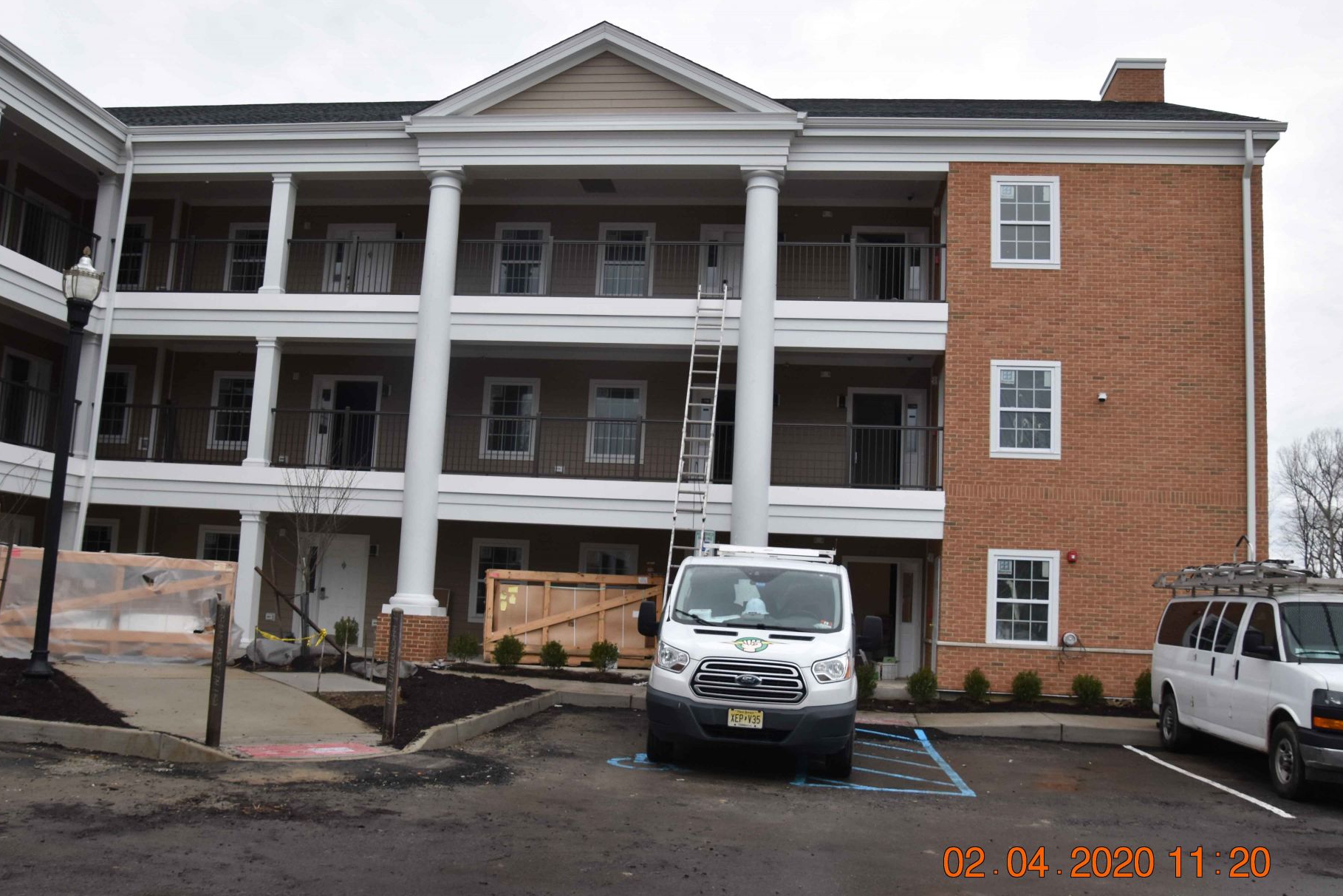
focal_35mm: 33
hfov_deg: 57.2
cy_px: 444
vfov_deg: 40.0
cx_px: 672
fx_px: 1231
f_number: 9
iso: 500
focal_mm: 20
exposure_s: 1/400
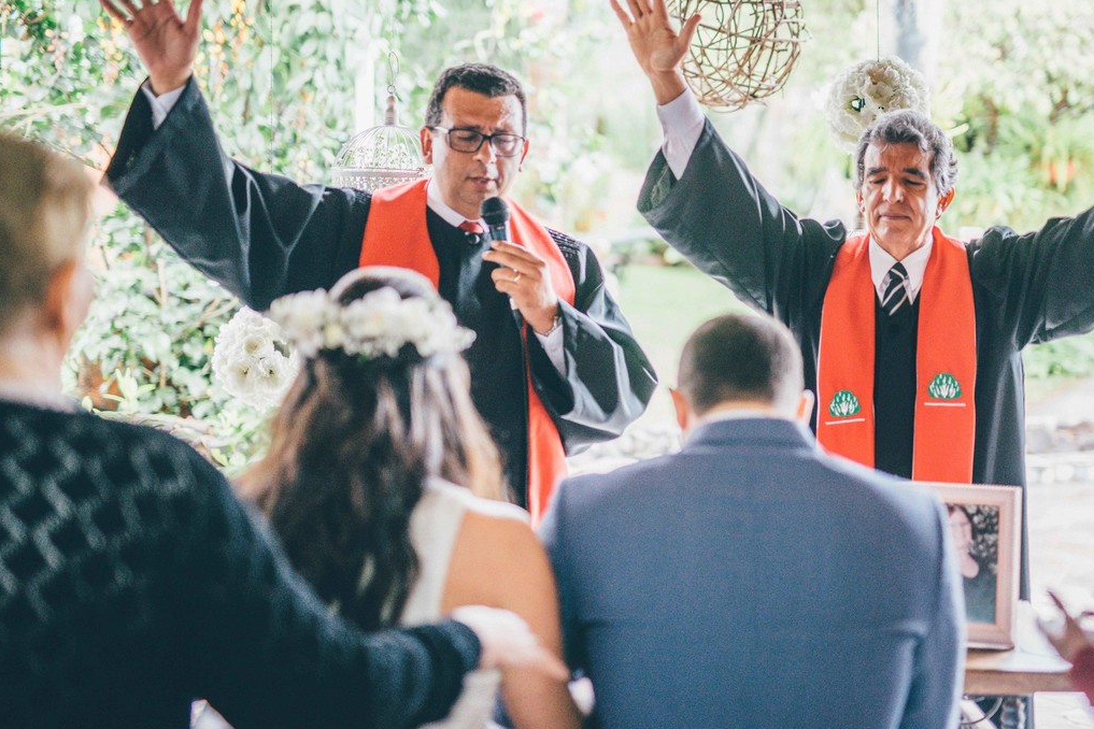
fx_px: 1793
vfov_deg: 23.0
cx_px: 634
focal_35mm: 59
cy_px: 334
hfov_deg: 33.9
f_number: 1.4
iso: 500
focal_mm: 50
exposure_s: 1/250
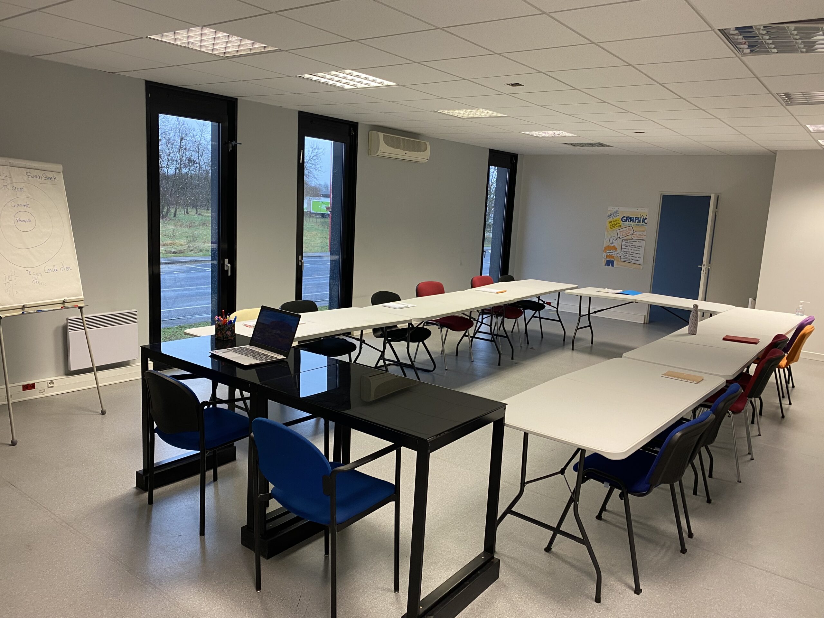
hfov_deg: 67.3
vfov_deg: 53.1
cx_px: 412
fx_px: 619
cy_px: 309
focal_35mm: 26
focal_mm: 4.25
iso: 125
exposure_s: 1/50
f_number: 1.8
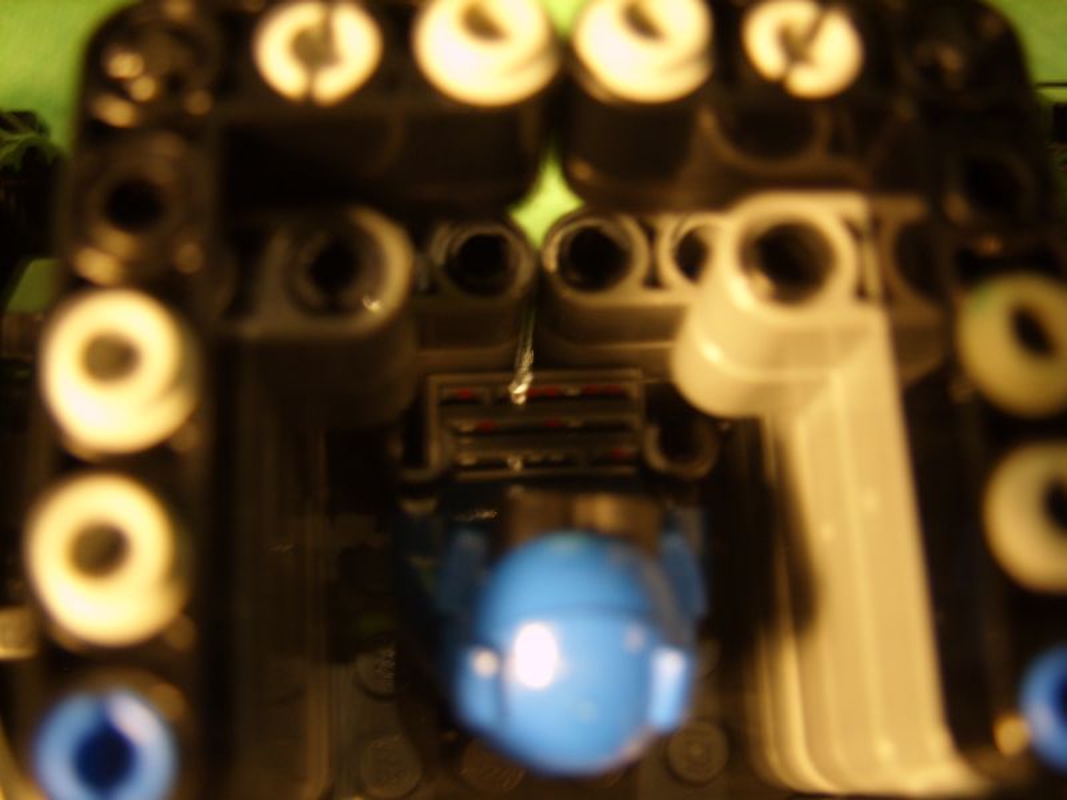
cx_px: 534
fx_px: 1171
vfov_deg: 37.7
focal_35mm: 38
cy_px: 400
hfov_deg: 49.0
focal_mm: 7.8
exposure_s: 1/4
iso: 100
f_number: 2.8
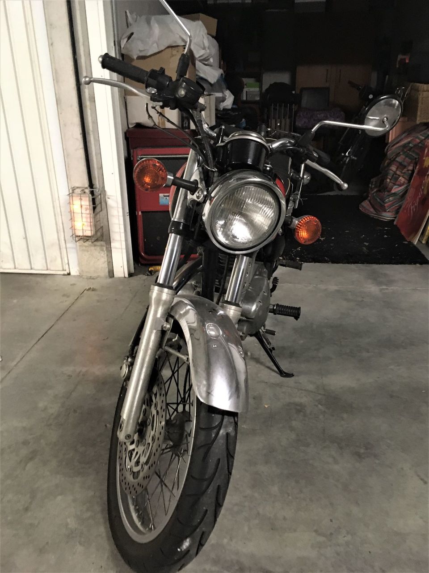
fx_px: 479
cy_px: 286
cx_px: 214
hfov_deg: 48.2
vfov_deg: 61.7
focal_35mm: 29
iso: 400
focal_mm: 4.15
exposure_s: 1/17
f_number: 2.2
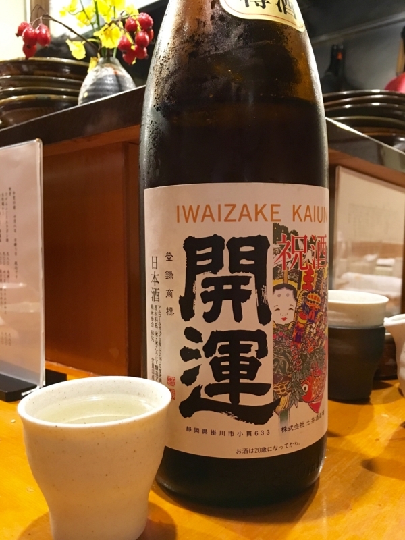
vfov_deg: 61.7
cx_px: 202
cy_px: 270
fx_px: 452
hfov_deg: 48.2
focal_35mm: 29
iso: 200
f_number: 2.2
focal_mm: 4.15
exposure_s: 1/20
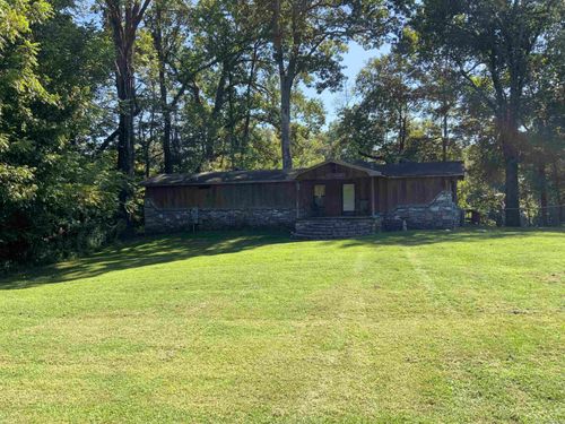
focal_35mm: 29
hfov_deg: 61.7
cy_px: 212
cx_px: 282
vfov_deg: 48.2
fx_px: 473
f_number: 1.8
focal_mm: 3
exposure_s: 1/657
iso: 16
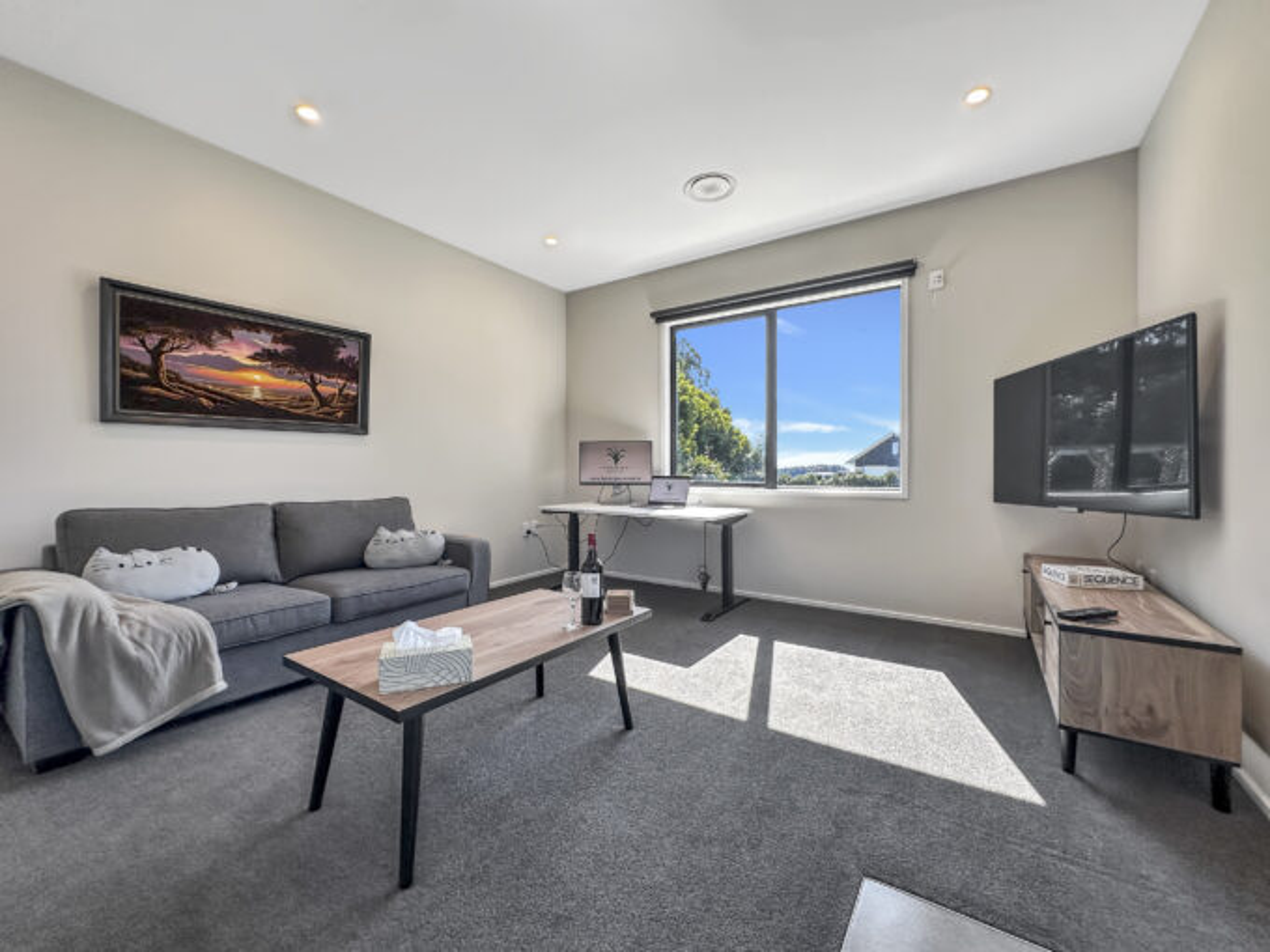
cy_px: 476
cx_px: 635
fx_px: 514
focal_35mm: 14
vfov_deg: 85.7
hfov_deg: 102.1
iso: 40
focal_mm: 2.22
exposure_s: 1/250
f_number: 2.2
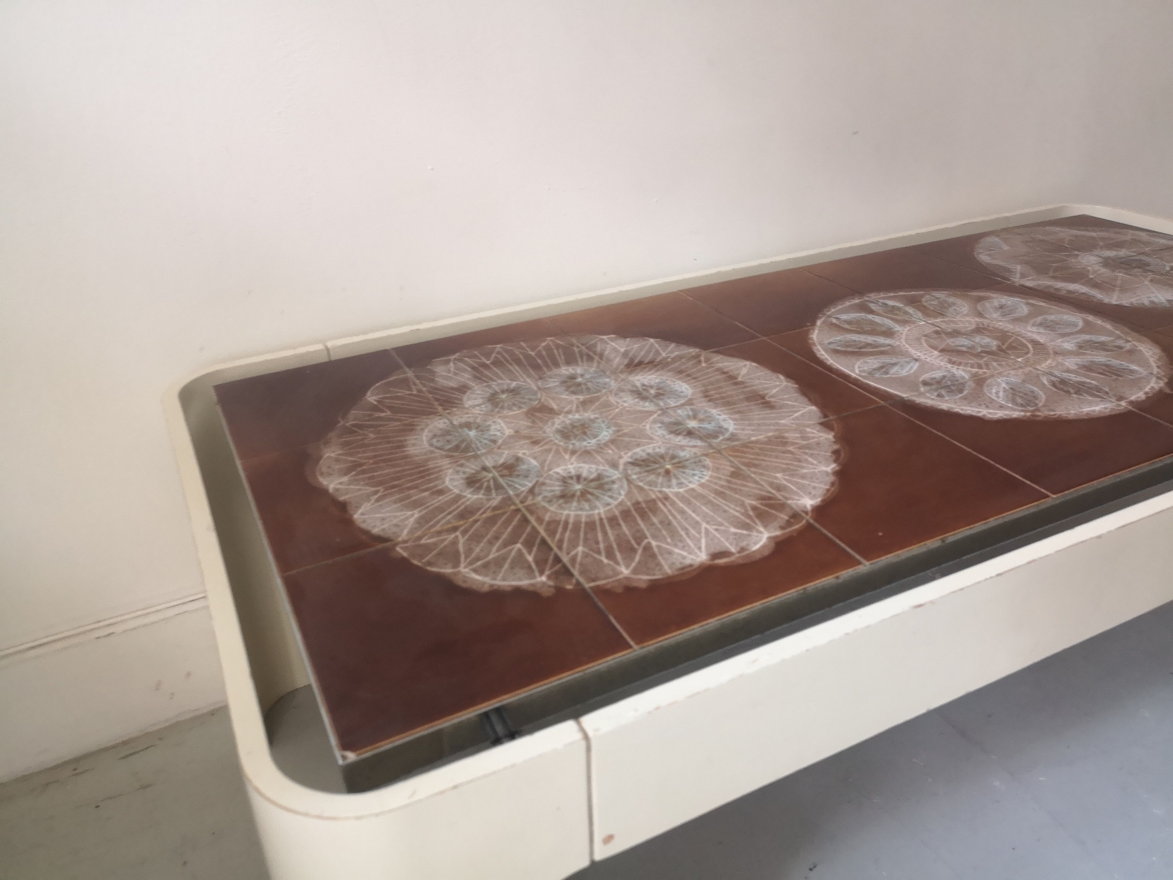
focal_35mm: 27
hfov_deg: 65.3
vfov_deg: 51.4
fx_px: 915
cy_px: 440
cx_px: 586
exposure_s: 1/25
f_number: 1.8
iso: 320
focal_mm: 3.95
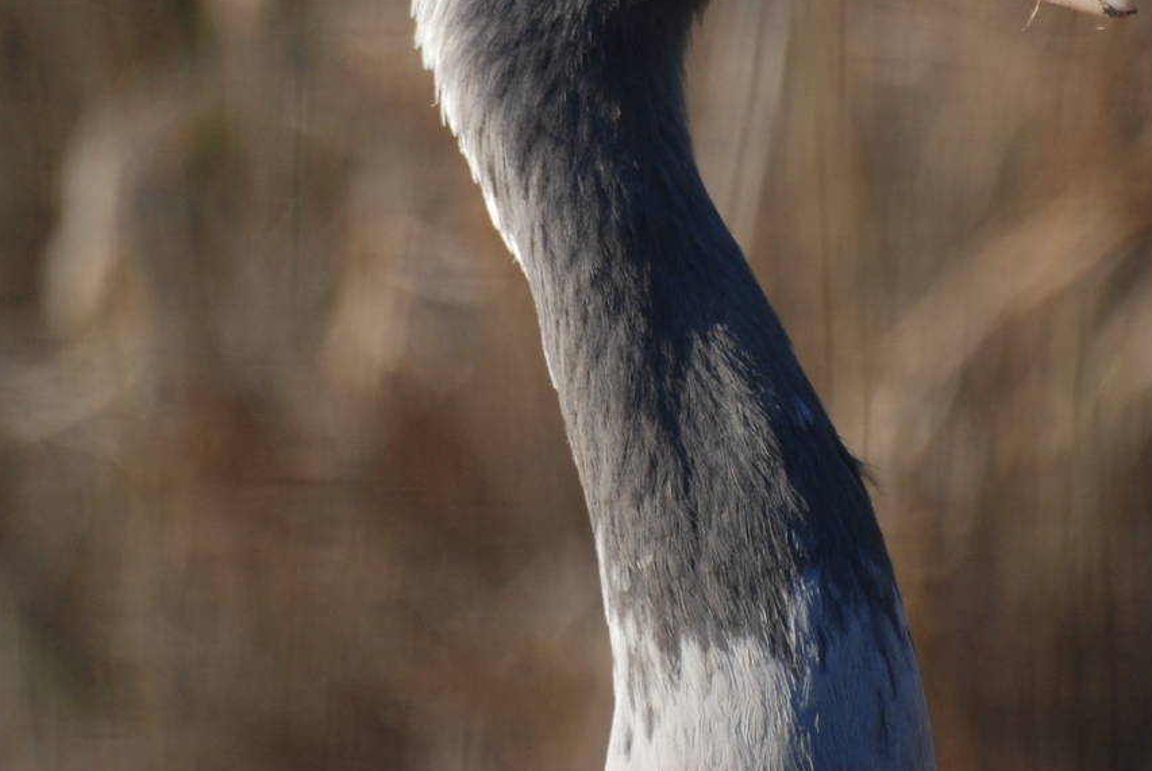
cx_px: 708
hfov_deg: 2.4
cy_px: 55
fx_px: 27040
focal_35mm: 844
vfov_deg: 1.6
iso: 360
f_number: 5.6
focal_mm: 300
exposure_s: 1/500
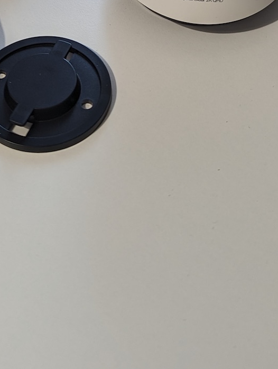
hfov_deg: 22.2
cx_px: 87
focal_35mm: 66
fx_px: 705
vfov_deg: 25.8
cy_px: -89
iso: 81
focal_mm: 6.81
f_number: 1.85
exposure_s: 1/23.8
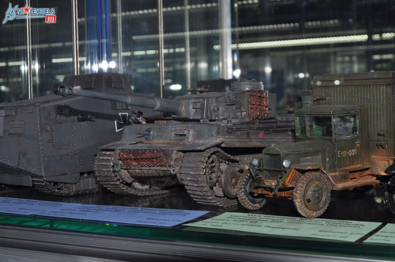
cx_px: 198
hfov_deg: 31.9
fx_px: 690
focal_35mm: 63
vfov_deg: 21.5
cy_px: 131
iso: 200
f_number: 13
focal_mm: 42
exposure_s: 1/200
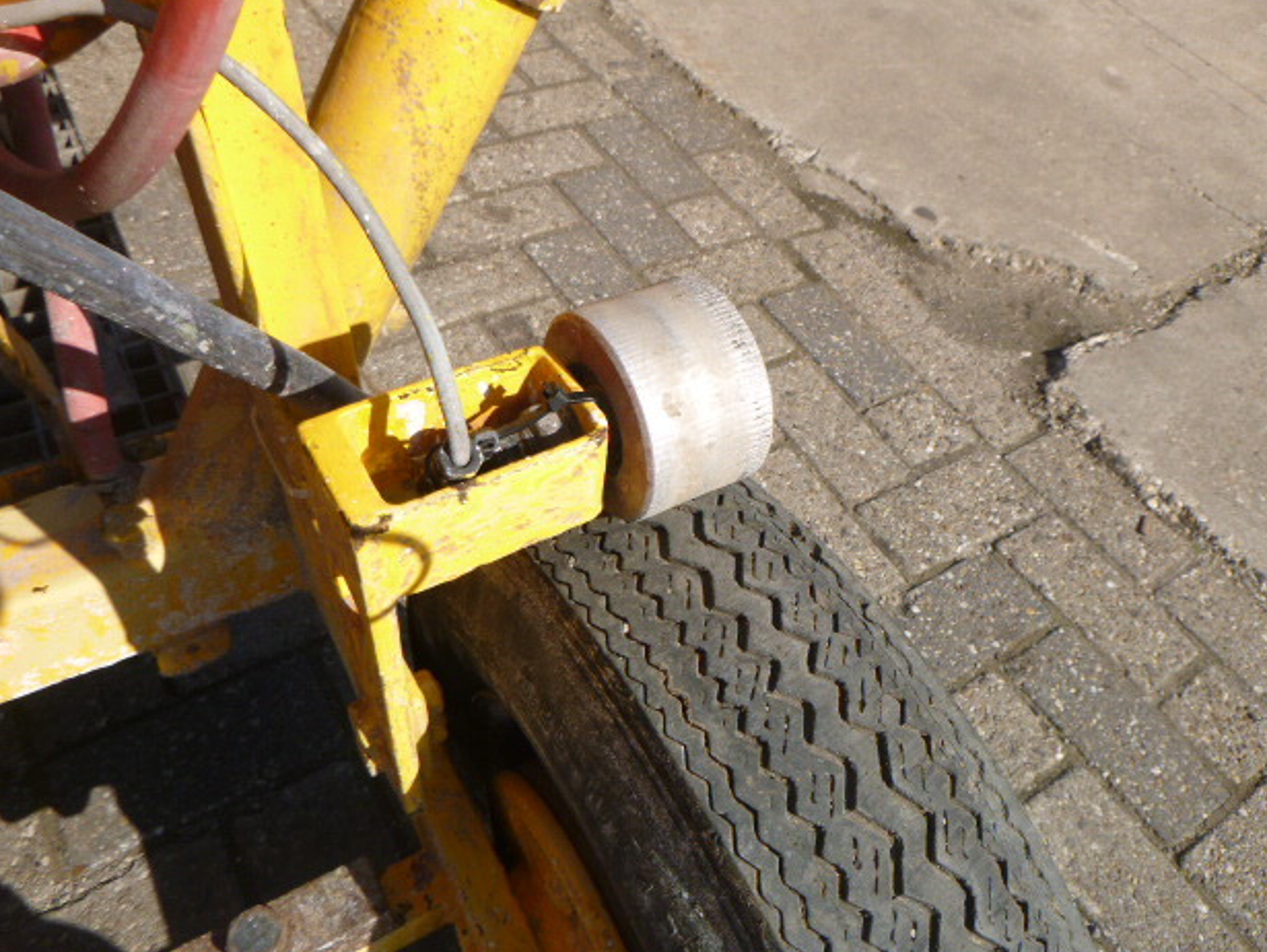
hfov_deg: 67.3
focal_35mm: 26
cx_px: 653
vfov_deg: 53.1
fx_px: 952
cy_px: 468
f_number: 3.9
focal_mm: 4.5
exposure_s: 1/400
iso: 100
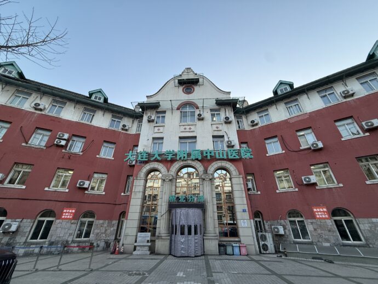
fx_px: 153
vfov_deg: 85.7
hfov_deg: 102.0
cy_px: 142
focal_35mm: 14
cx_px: 189
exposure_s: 1/99
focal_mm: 2.22
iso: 160
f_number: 2.2
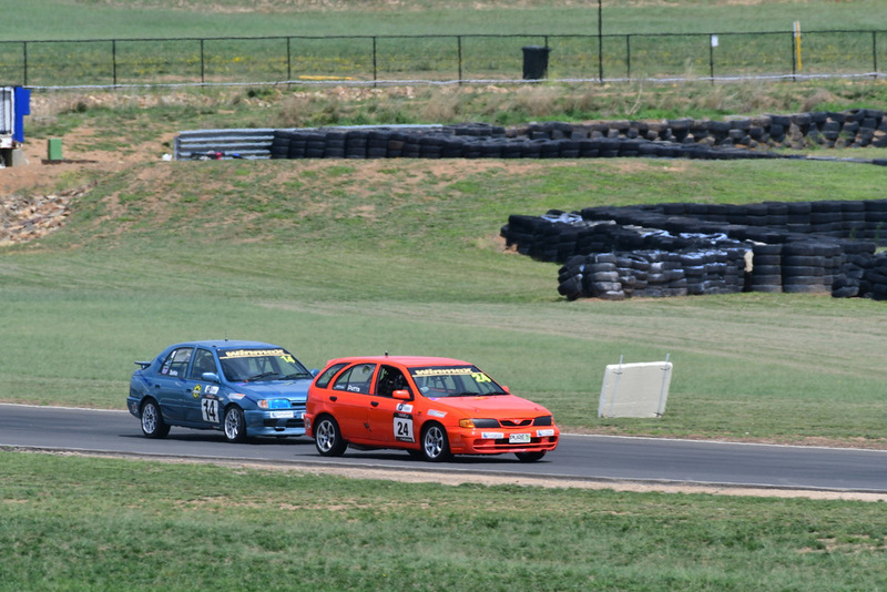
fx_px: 18485
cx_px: 444
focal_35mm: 750
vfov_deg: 1.8
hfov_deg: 2.7
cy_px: 296
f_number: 10
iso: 250
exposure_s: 1/640
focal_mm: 500
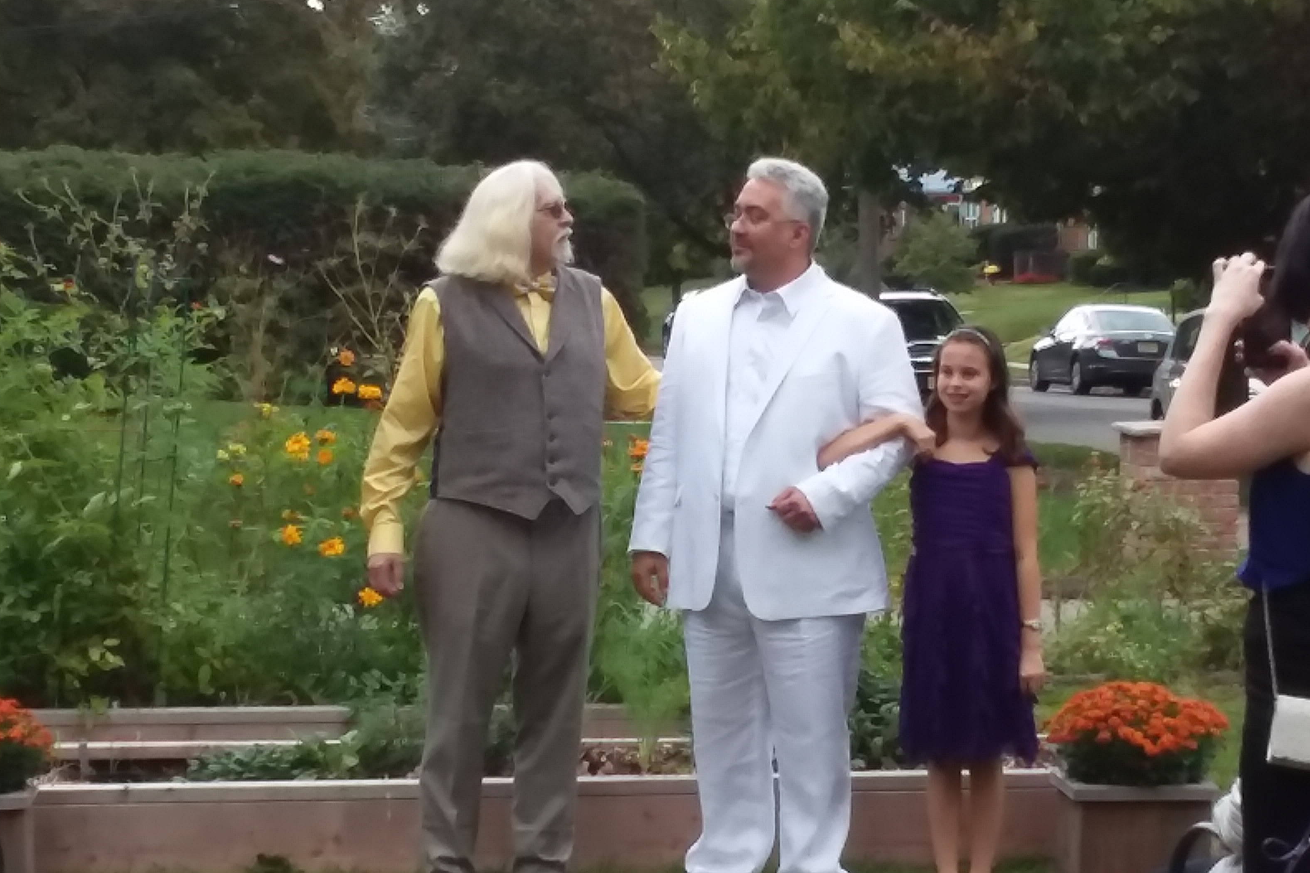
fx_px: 1055
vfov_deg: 44.9
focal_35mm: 29
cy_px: 395
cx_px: 657
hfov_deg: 63.7
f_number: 1.9
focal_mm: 2.91
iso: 50
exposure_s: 1/384
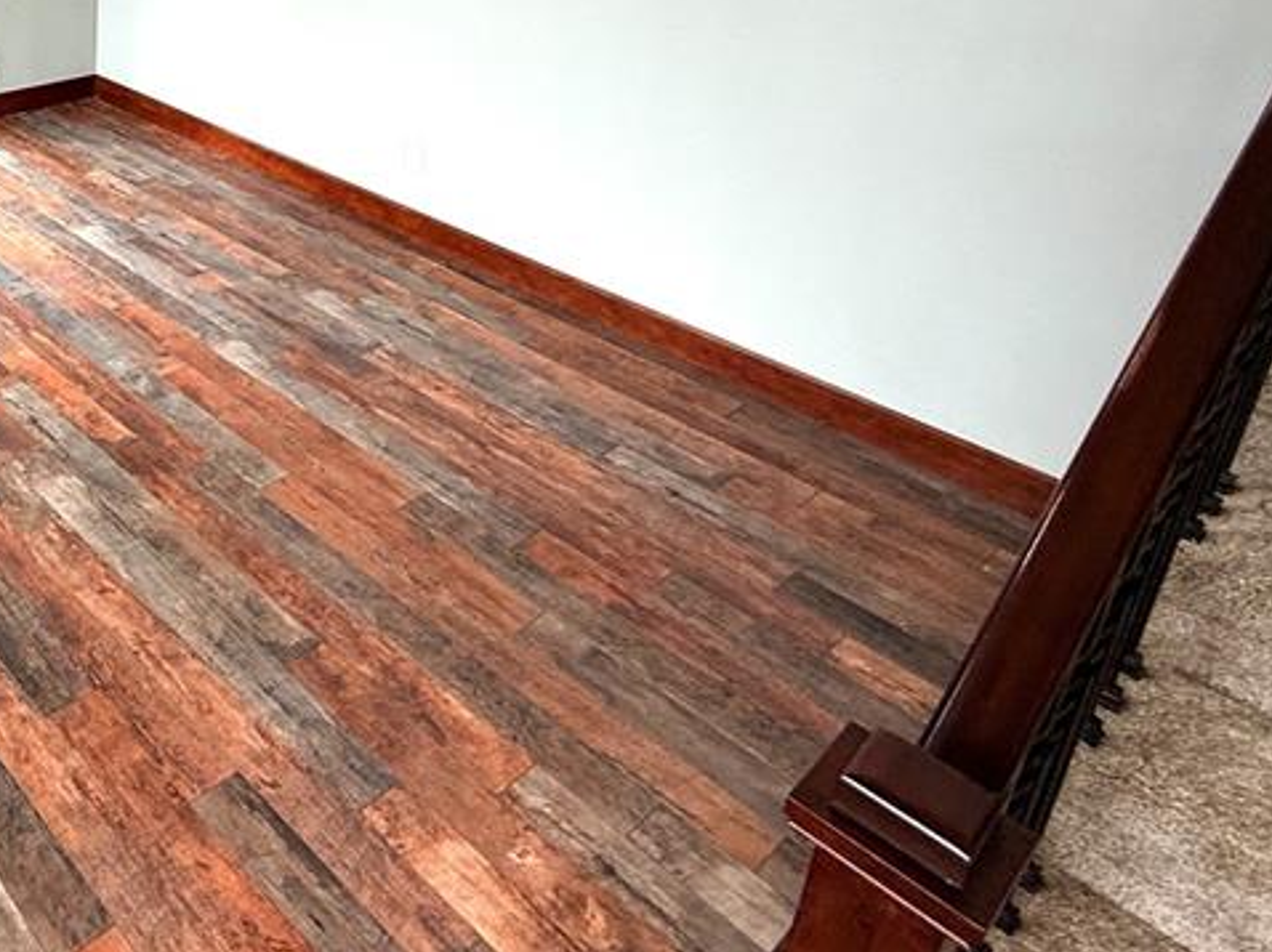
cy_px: 62
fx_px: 1102
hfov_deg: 49.3
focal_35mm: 30
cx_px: 5
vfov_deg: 42.2
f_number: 2.2
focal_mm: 2.22
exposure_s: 1/120
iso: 125
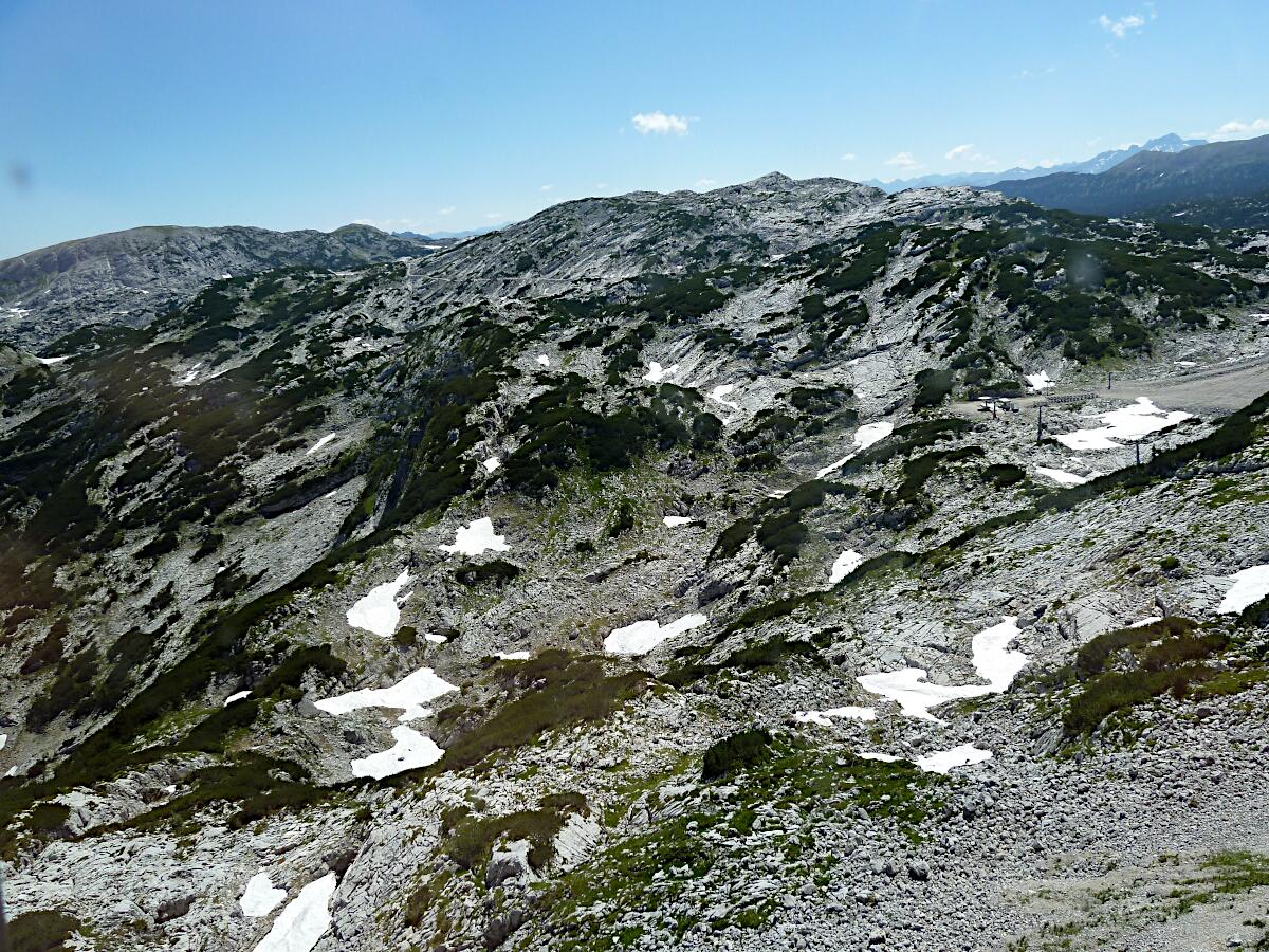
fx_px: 916
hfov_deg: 69.4
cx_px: 634
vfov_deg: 54.9
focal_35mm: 25
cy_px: 476
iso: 80
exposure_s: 1/320
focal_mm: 4.1
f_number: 4
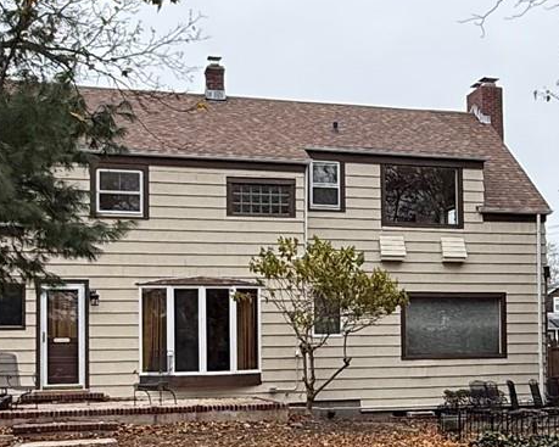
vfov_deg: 24.8
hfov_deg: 30.5
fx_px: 1009
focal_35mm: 61
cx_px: 412
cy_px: 318
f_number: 2.2
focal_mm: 2.22
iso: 50
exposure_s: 1/301
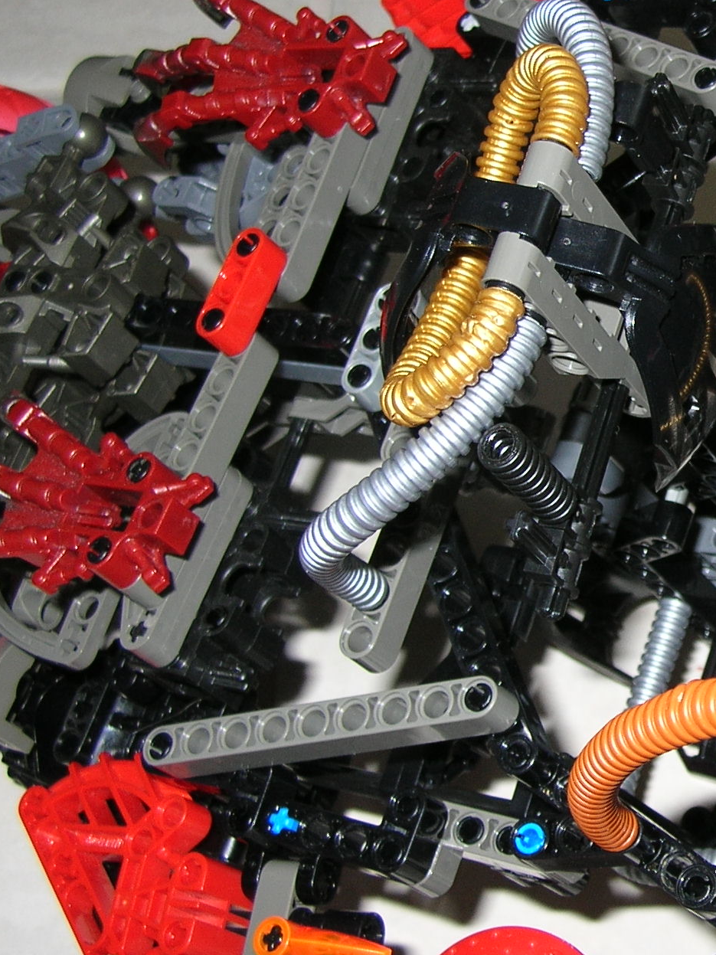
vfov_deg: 29.4
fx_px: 1821
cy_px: 410
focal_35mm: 66
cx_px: 847
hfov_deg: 20.8
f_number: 2.7
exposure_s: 1/60.1
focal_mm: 6
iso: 50
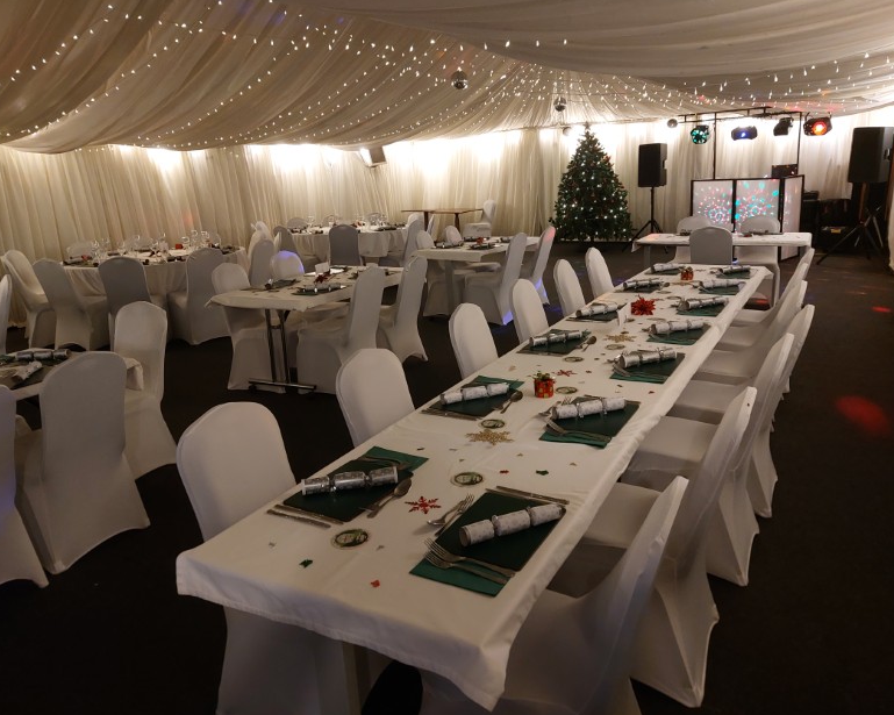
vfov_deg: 54.9
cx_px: 448
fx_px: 688
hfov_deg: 66.0
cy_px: 349
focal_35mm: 26
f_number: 1.8
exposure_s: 1/50
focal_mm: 5.23
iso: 400
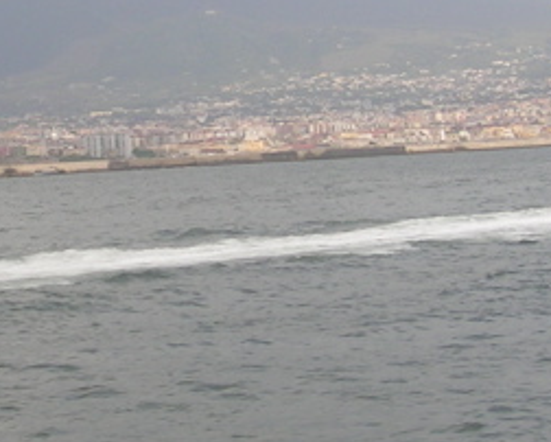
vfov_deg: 10.2
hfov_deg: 12.7
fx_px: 2464
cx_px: 127
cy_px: 133
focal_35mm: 151
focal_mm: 9.3
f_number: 5.9
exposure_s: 1/176
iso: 50
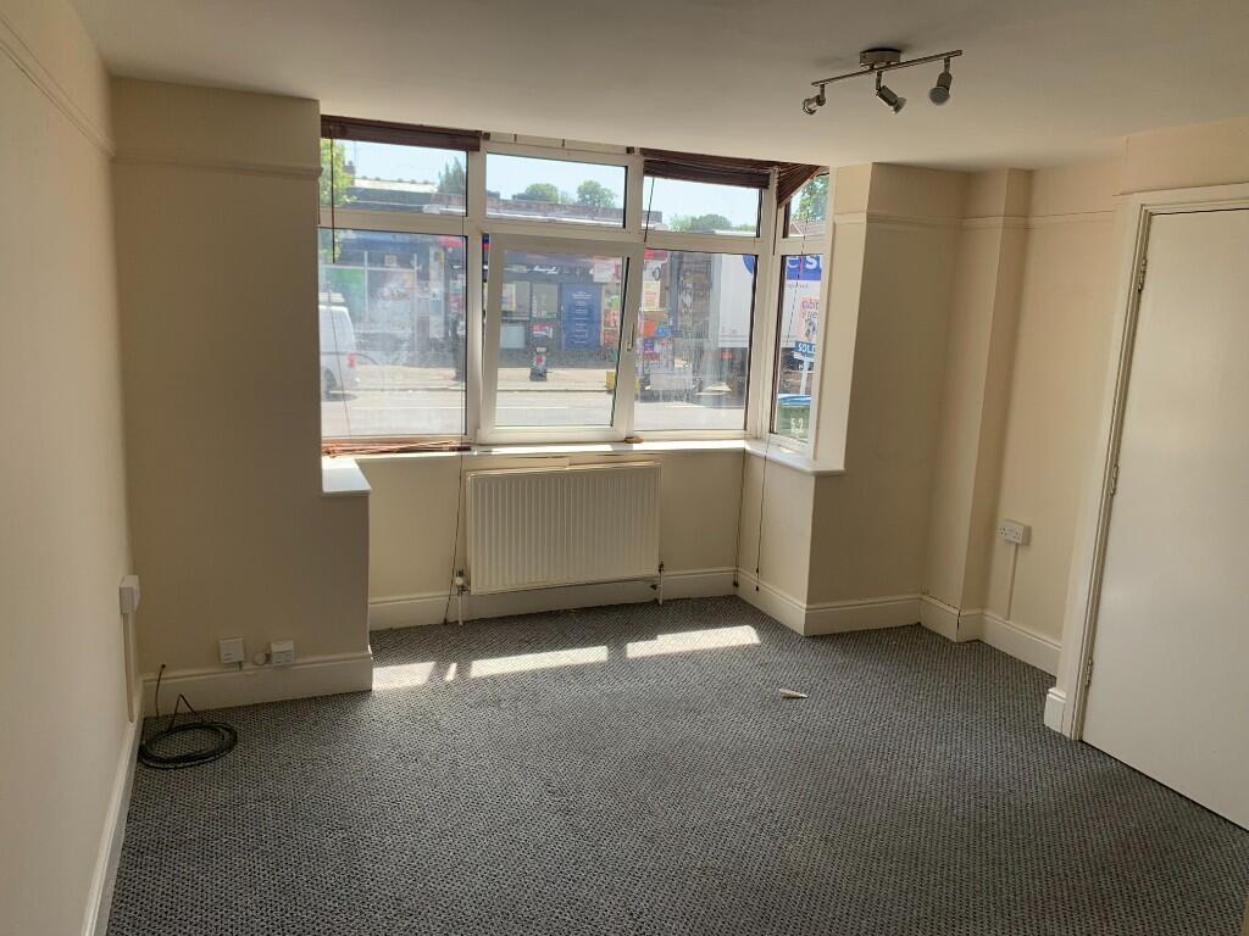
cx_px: 624
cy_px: 468
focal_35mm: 26
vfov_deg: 53.1
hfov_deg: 67.3
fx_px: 938
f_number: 1.8
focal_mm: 4.25
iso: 25
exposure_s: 1/404
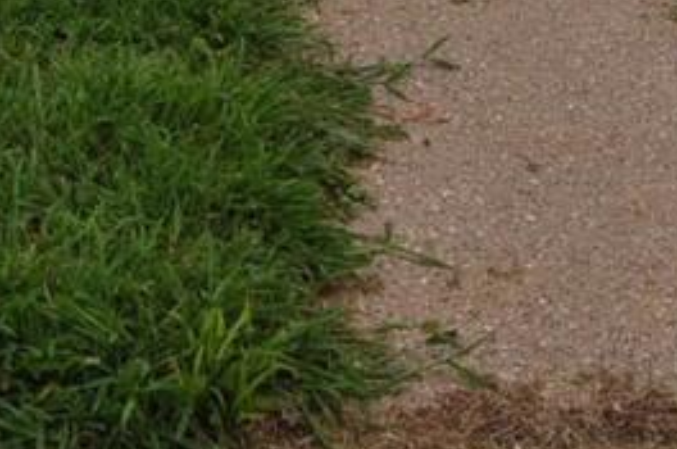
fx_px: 2084
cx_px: 295
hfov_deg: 18.4
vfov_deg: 9.7
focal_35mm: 111
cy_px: -852
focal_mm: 12
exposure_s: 1/250
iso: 200
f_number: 8
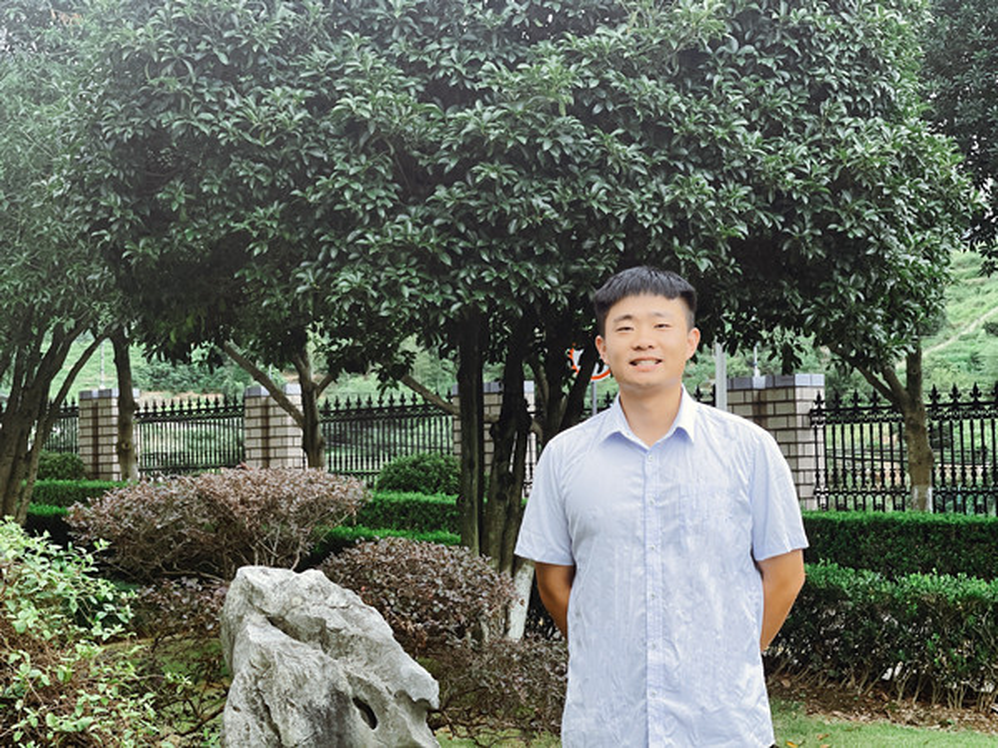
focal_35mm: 64
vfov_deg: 22.9
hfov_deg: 30.3
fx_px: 1845
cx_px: 499
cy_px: 374
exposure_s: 1/121
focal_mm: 7.5
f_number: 2.2
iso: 40
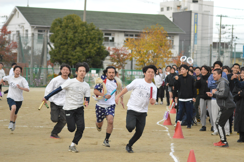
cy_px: 81
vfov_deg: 10.6
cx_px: 122
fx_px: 874
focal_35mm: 129
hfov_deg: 15.9
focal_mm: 86
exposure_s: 1/4000
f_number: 4
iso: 2500
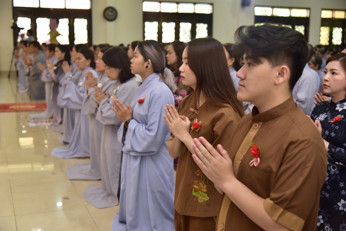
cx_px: 173
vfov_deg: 28.1
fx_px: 462
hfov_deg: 41.1
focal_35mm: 48
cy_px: 116
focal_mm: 48
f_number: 4
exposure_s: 1/125
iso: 1000
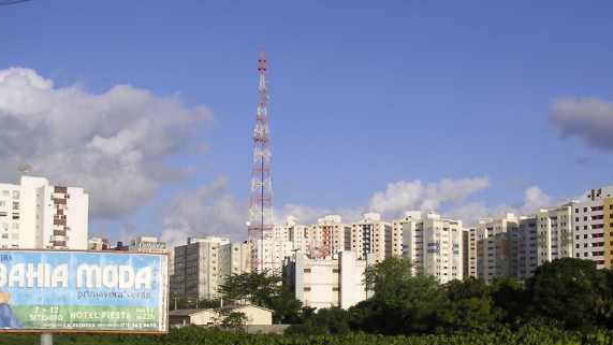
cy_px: 236
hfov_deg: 35.8
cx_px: 385
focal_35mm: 58
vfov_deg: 20.6
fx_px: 943
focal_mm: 6
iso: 50
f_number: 6.7
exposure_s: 1/180
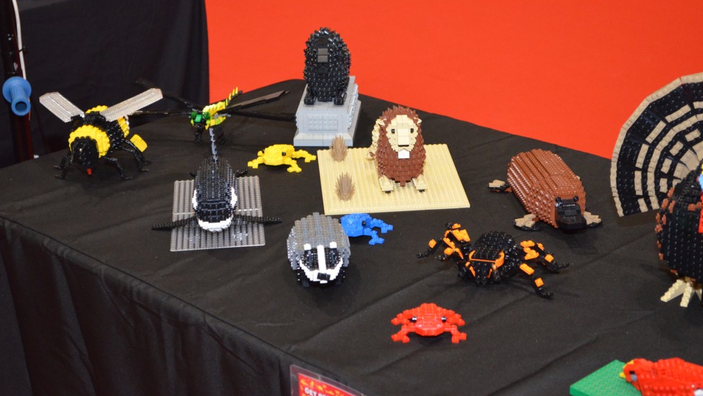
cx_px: 352
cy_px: 195
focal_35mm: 72
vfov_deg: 16.9
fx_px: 1334
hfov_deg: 29.5
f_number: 5.3
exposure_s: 1/60
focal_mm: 45
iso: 3200
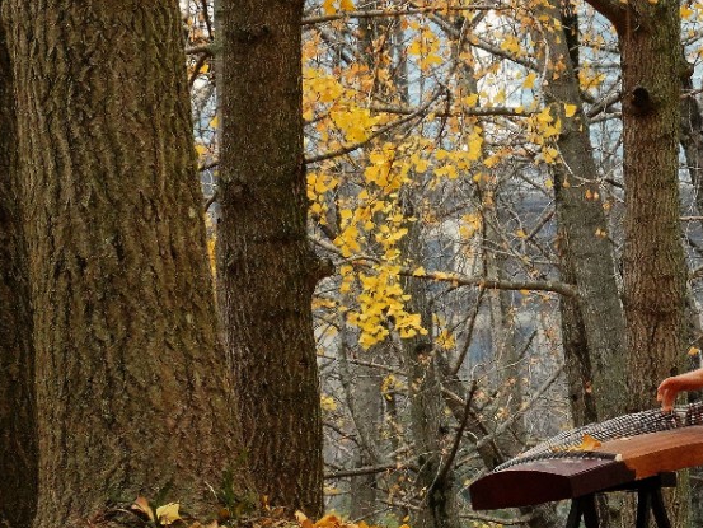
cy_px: 390
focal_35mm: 487
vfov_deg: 3.1
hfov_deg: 4.1
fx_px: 9892
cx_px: 656
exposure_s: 1/160
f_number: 22
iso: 2000
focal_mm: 200
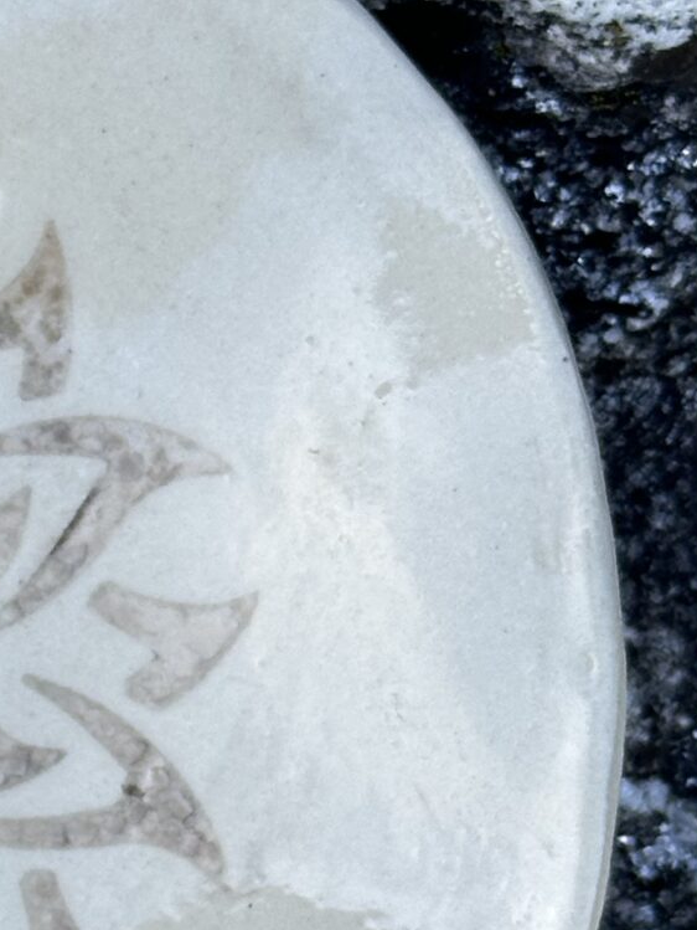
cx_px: -278
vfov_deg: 12.0
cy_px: 674
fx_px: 4402
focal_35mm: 164
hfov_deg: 8.9
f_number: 1.78
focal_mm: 6.86
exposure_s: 1/903
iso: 64
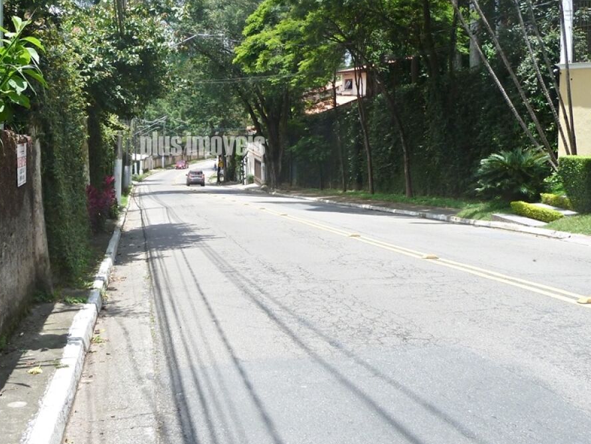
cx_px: 203
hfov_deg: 40.8
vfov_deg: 31.3
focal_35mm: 46
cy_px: 146
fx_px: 786
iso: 80
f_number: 4
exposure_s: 1/320
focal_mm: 5.3
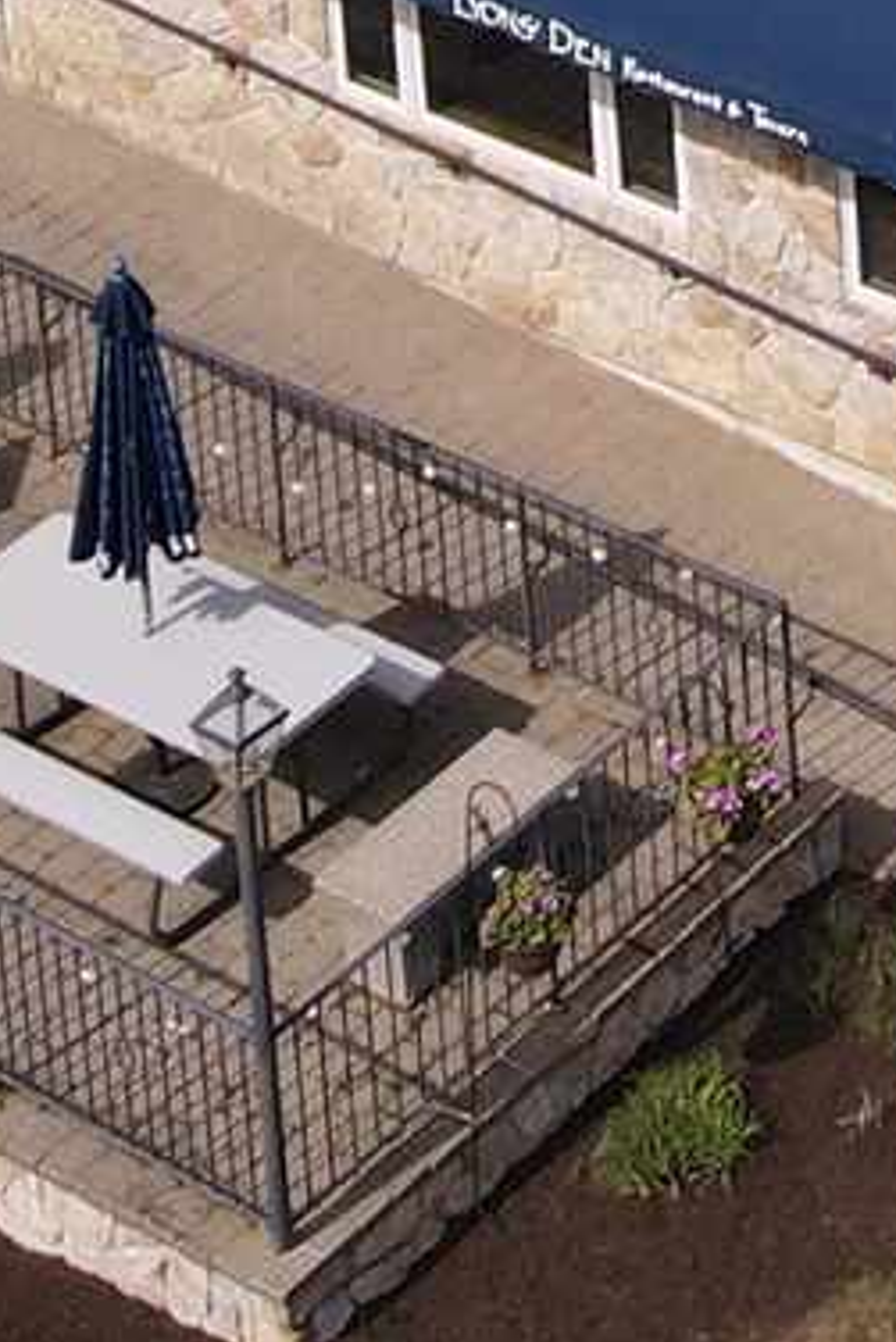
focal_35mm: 136
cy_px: -1385
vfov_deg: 13.0
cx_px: 1692
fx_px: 5072
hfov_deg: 9.5
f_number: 2.8
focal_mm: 4.5
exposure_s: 1/50
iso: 100
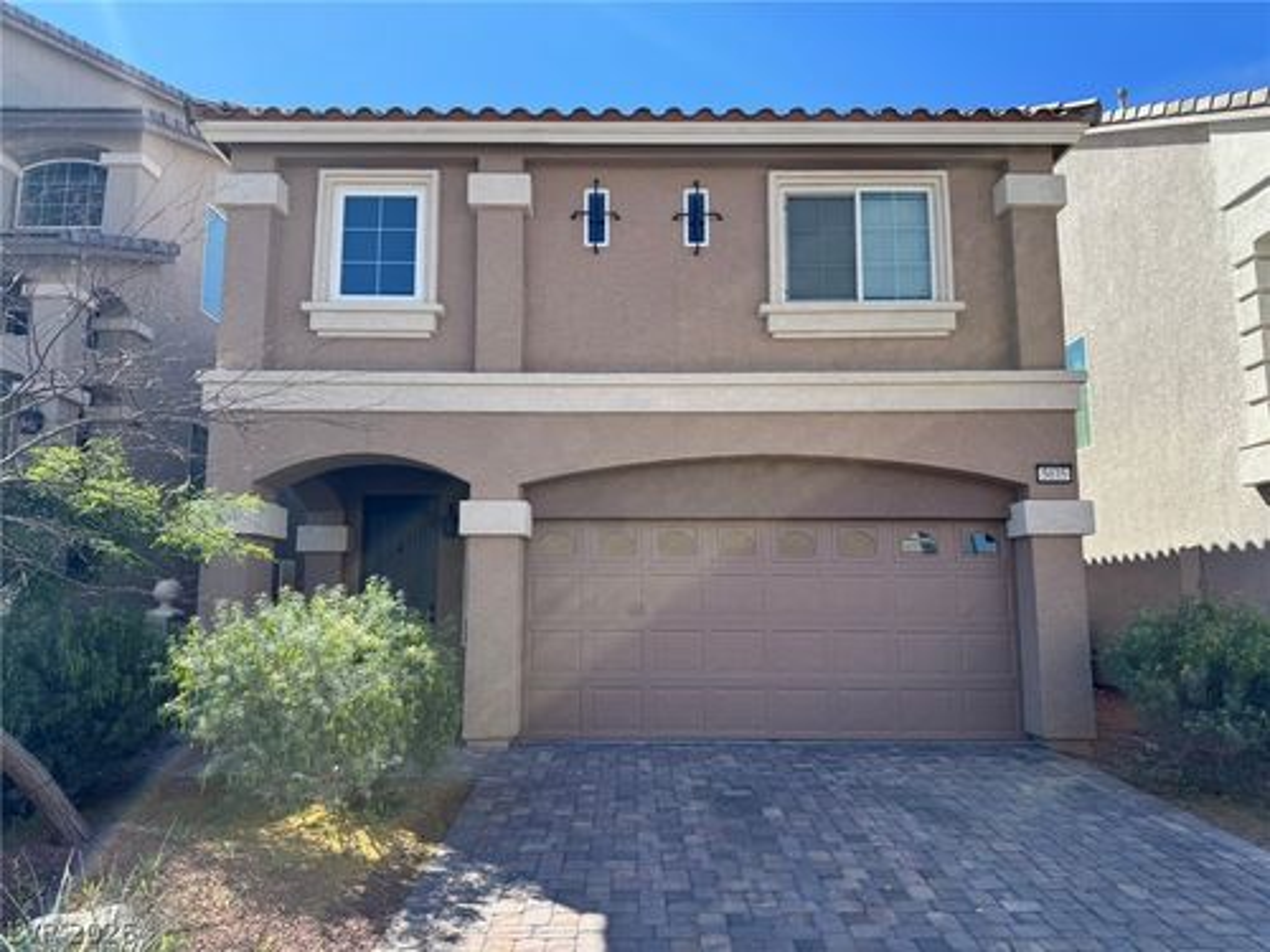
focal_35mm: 24
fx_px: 881
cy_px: 476
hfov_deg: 71.6
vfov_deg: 56.8
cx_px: 635
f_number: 1.78
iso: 80
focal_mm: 6.76
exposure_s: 1/2331
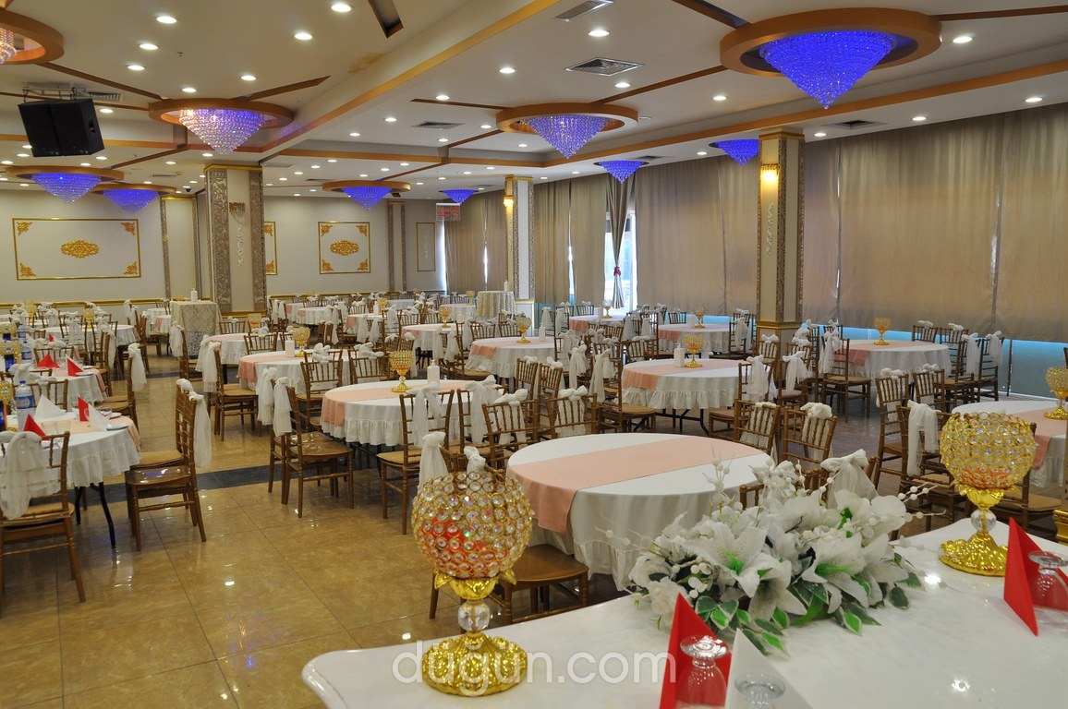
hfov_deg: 70.5
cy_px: 354
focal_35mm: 26
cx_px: 534
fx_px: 756
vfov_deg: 50.3
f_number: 8
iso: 200
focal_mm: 17
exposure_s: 1/8
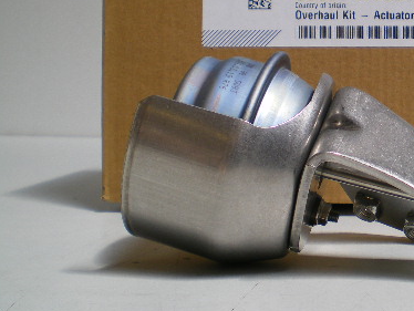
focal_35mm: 65
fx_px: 778
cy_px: 77
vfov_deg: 22.4
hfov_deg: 28.9
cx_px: 353
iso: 64
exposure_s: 1/80
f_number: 3.1
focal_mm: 6.3
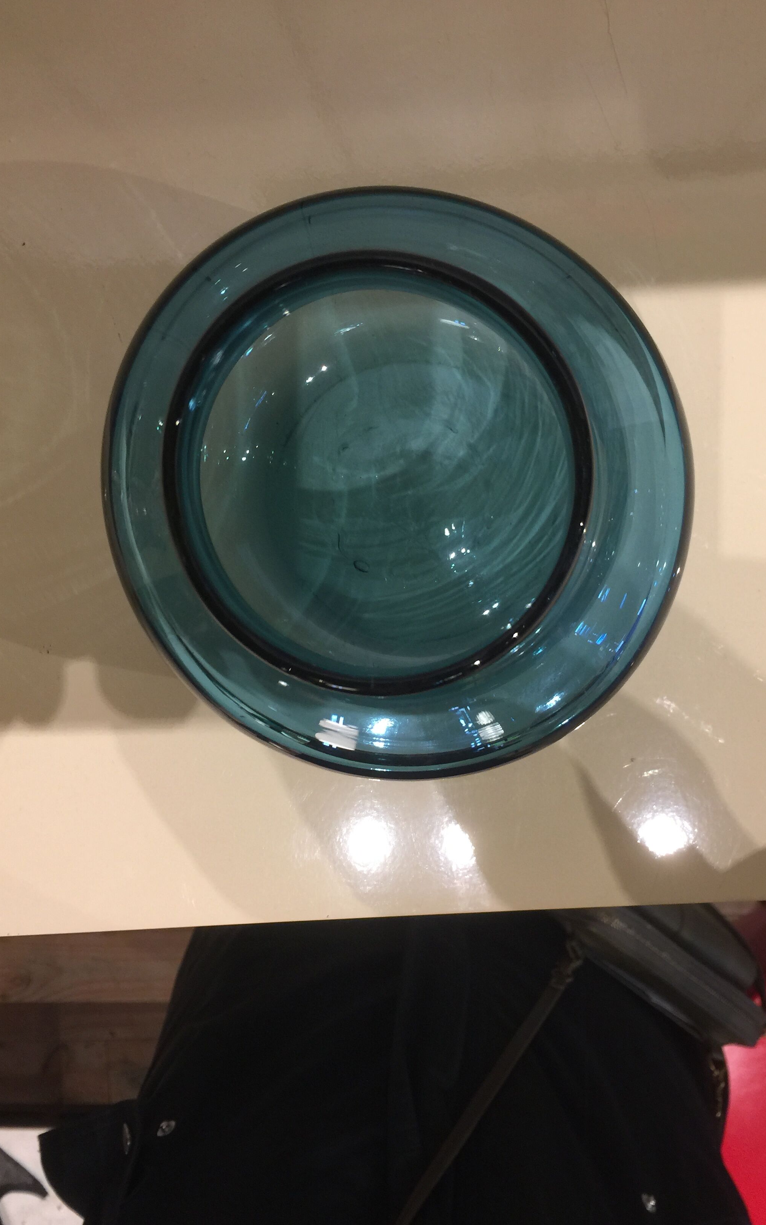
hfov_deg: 40.5
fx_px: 1035
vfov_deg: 61.2
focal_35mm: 31
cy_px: 614
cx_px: 438
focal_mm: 4.15
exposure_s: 1/17
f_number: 2.2
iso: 64
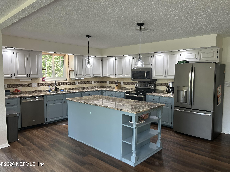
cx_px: 115
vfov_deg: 53.1
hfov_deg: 67.3
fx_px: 173
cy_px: 86
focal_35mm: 26
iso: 80
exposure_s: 1/120
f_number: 1.5
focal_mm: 5.7
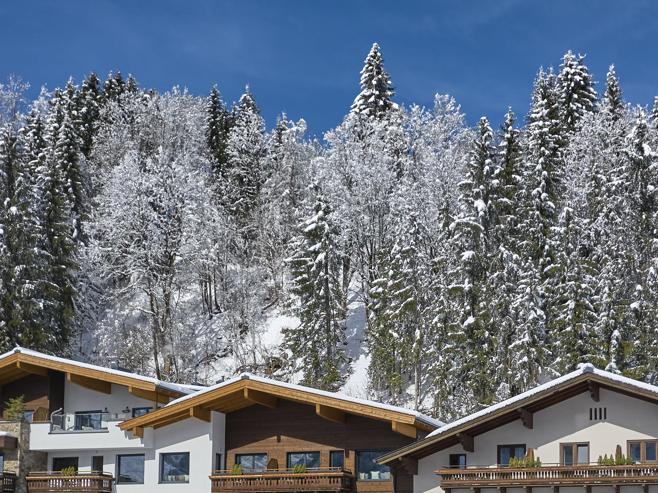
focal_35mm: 55
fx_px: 1045
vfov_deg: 25.2
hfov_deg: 34.9
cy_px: 500
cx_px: 329
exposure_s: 1/4000
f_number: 2.8
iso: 120
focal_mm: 12.29
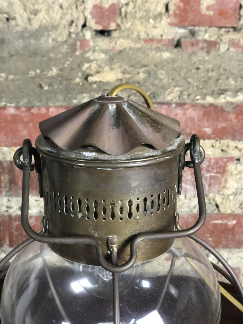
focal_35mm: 52
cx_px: 122
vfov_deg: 36.8
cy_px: 162
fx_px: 487
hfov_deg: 28.0
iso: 125
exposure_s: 1/25
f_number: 2.4
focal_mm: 6
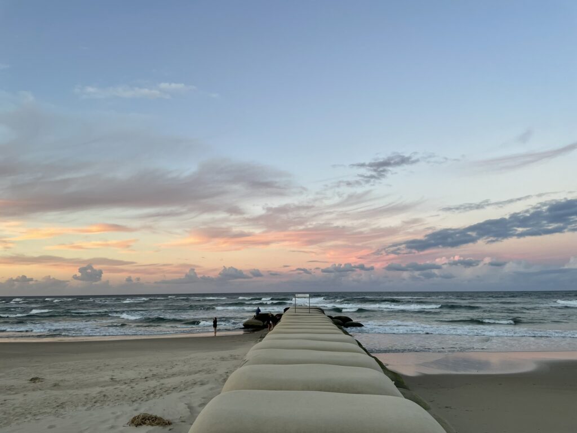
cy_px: 216
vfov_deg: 53.1
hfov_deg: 67.3
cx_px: 288
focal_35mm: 26
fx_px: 433
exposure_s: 1/121
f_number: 1.6
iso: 40
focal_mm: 4.2
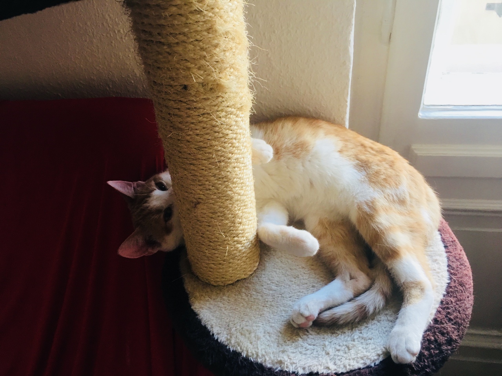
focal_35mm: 29
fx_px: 421
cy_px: 188
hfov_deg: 61.7
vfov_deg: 48.2
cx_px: 251
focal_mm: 4.15
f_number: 2.2
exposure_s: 1/33
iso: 64
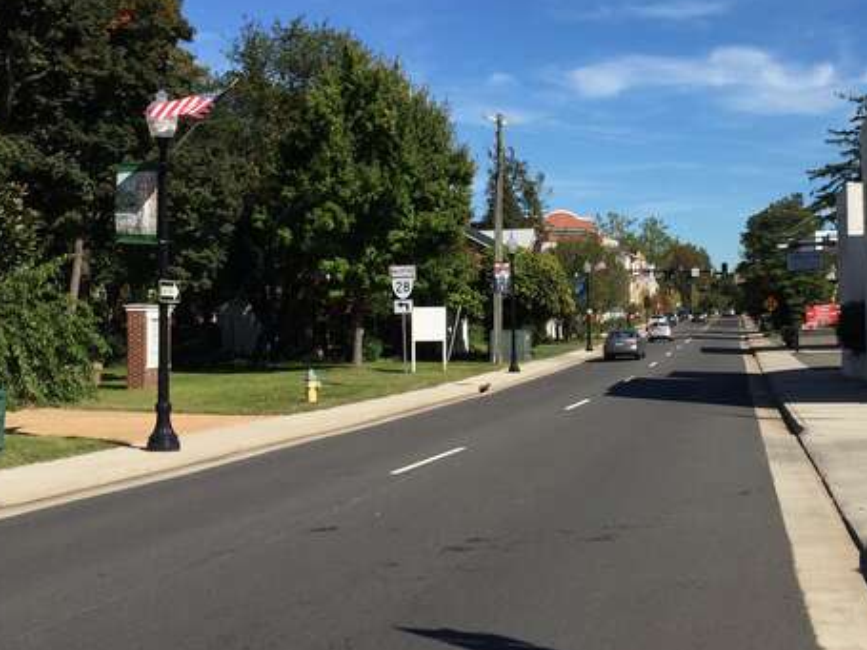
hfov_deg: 38.0
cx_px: 646
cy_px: 284
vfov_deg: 29.6
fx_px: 1227
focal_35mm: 49
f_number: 2.2
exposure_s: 1/3049
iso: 32
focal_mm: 4.15
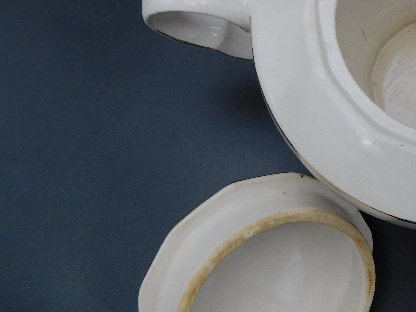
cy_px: 120
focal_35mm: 48
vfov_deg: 30.2
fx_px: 577
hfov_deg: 35.9
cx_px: 413
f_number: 3
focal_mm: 4
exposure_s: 1/125
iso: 125
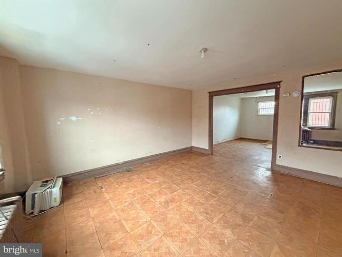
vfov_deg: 85.7
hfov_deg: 102.1
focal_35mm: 14
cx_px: 171
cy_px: 128
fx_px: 138
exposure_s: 1/60
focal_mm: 2.22
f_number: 2.2
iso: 800
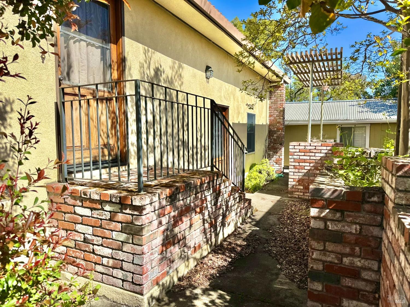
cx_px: 205
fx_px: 284
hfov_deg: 71.6
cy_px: 154
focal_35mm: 24
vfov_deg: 56.8
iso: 80
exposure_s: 1/7576
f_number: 1.78
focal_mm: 6.86
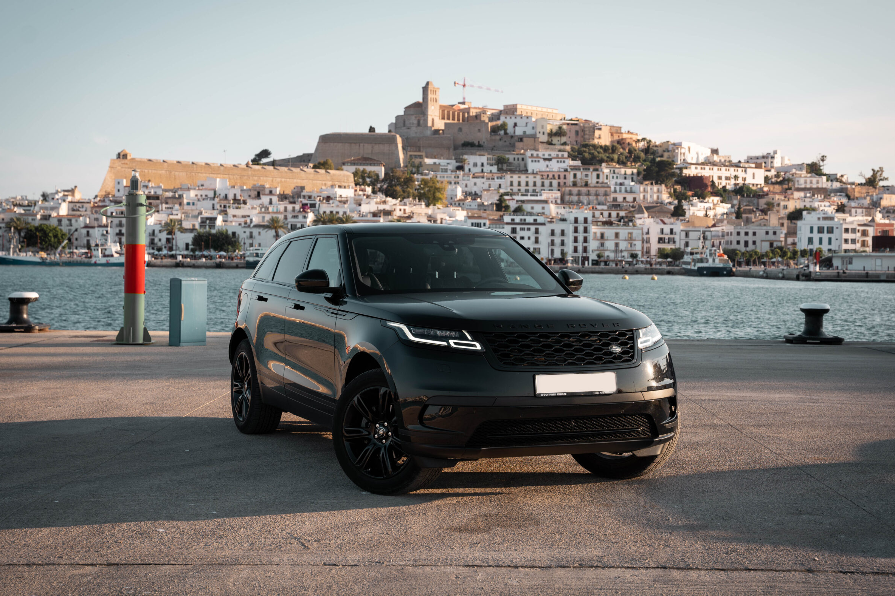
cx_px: 452
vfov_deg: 25.1
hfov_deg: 36.9
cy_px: 280
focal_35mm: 54
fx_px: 1342
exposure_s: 1/400
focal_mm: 49.9
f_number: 4.5
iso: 100
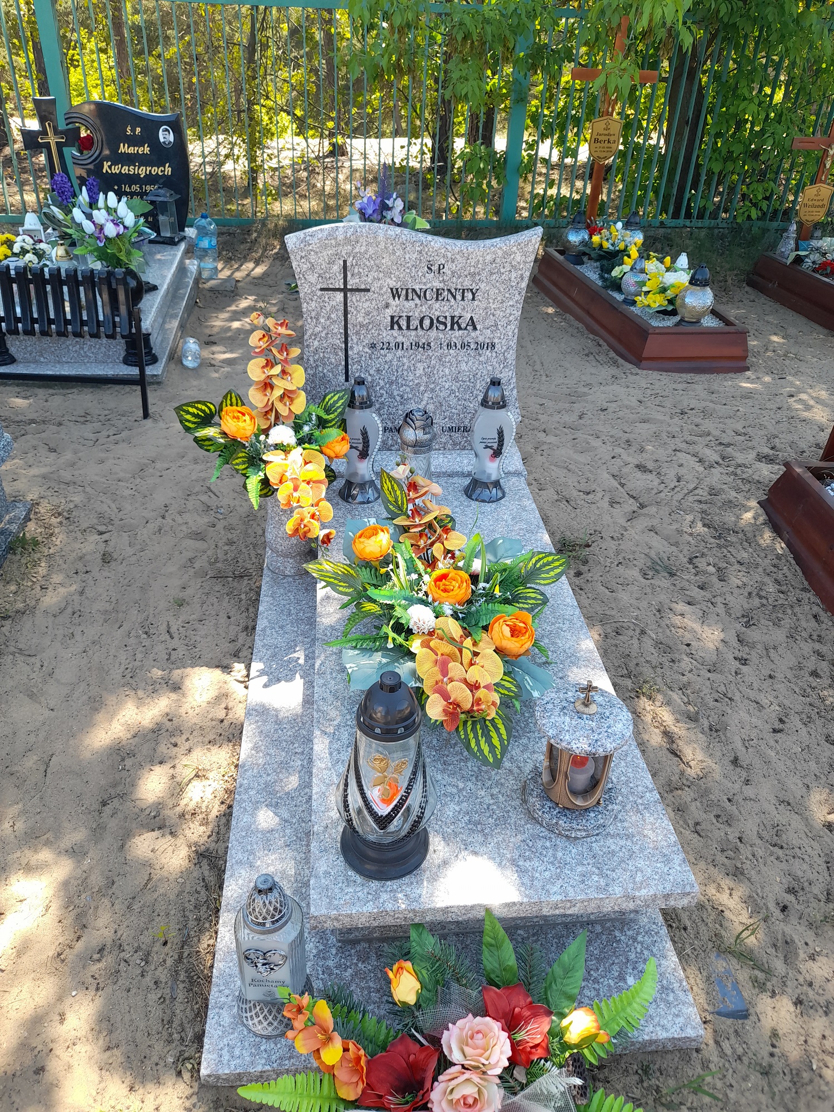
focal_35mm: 25
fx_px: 803
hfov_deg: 54.9
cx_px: 417
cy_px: 556
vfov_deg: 69.4
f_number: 2
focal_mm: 4.6
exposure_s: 1/100
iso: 20
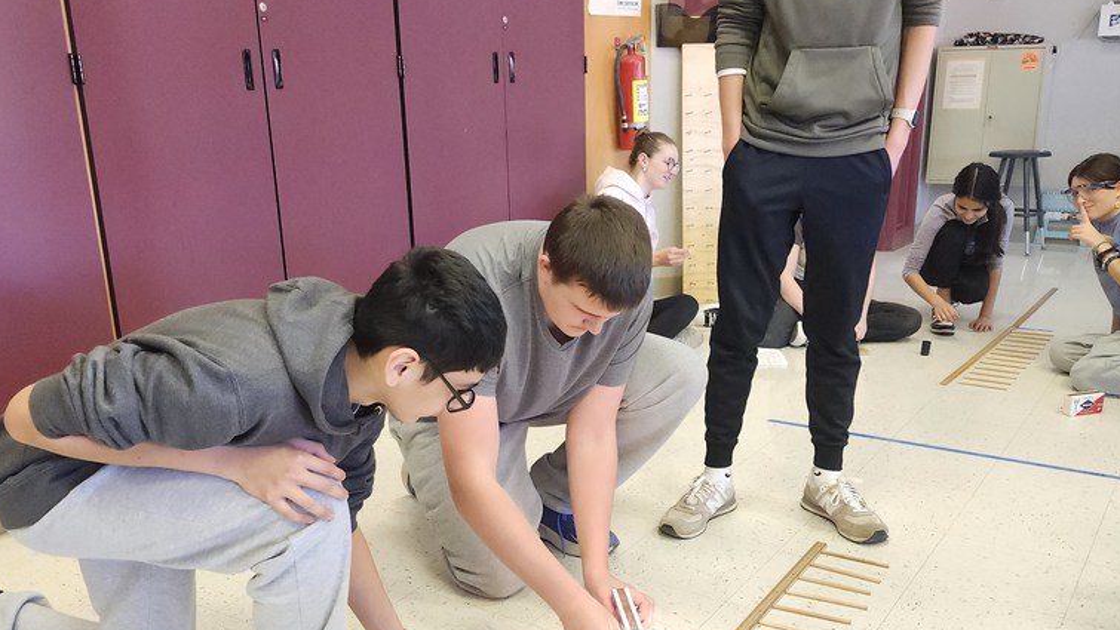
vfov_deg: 34.4
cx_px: 558
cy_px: 406
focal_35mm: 34
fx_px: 1010
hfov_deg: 58.0
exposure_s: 1/120
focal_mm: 5.54
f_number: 1.8
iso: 800
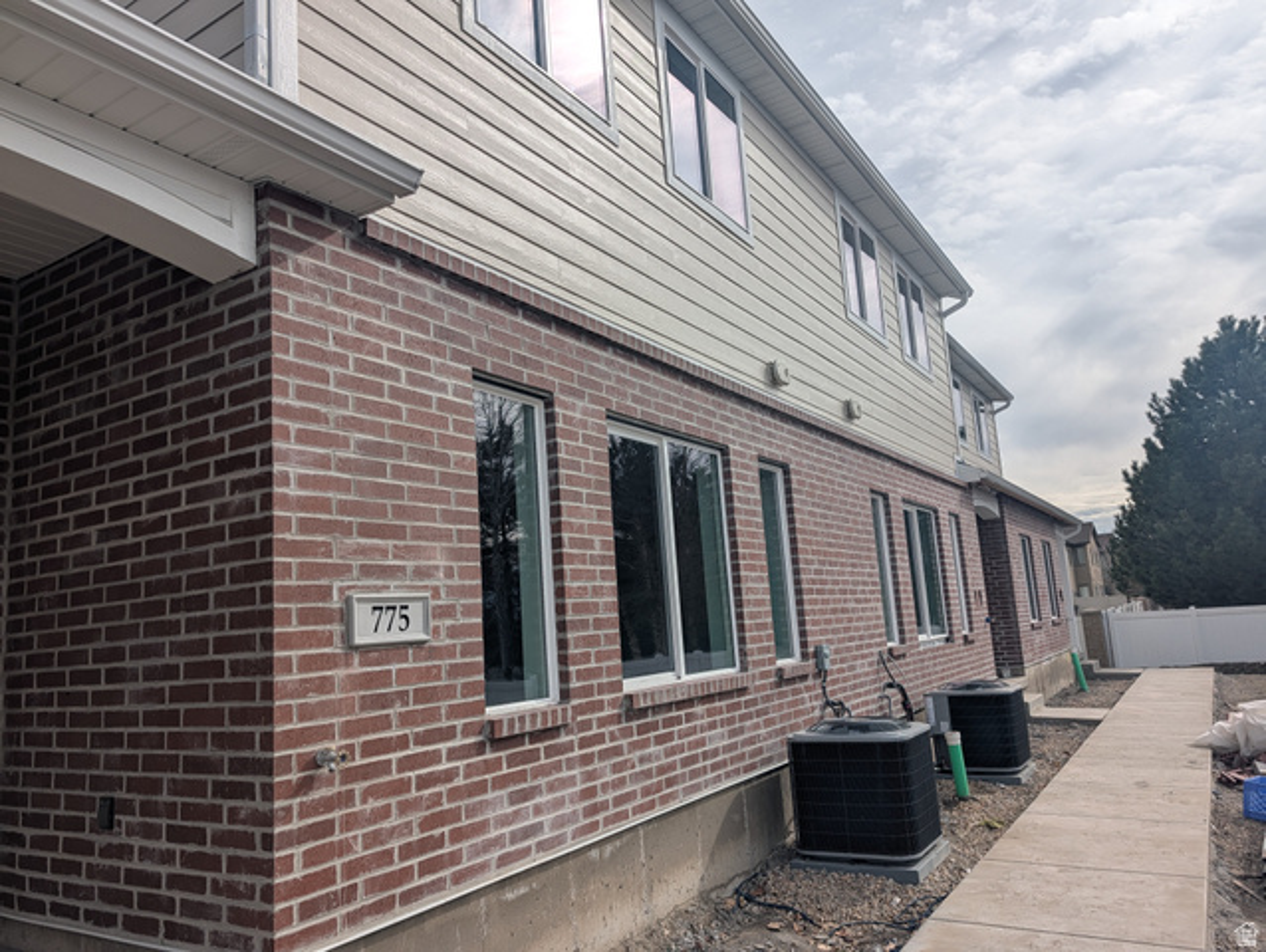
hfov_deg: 71.5
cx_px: 633
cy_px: 476
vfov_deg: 56.9
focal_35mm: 24
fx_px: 879
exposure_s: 1/1923
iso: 18
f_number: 1.68
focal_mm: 6.9
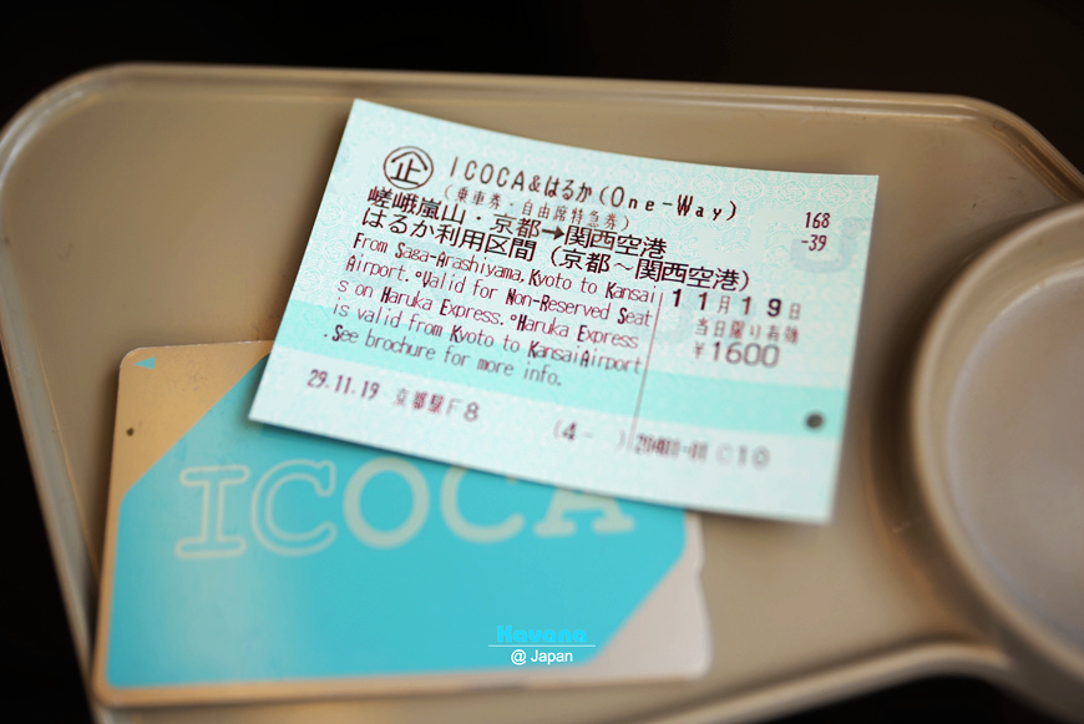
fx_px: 1657
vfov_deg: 24.6
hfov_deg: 36.2
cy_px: 362
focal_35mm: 55
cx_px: 542
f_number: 2.8
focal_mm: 55
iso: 100
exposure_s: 1/160
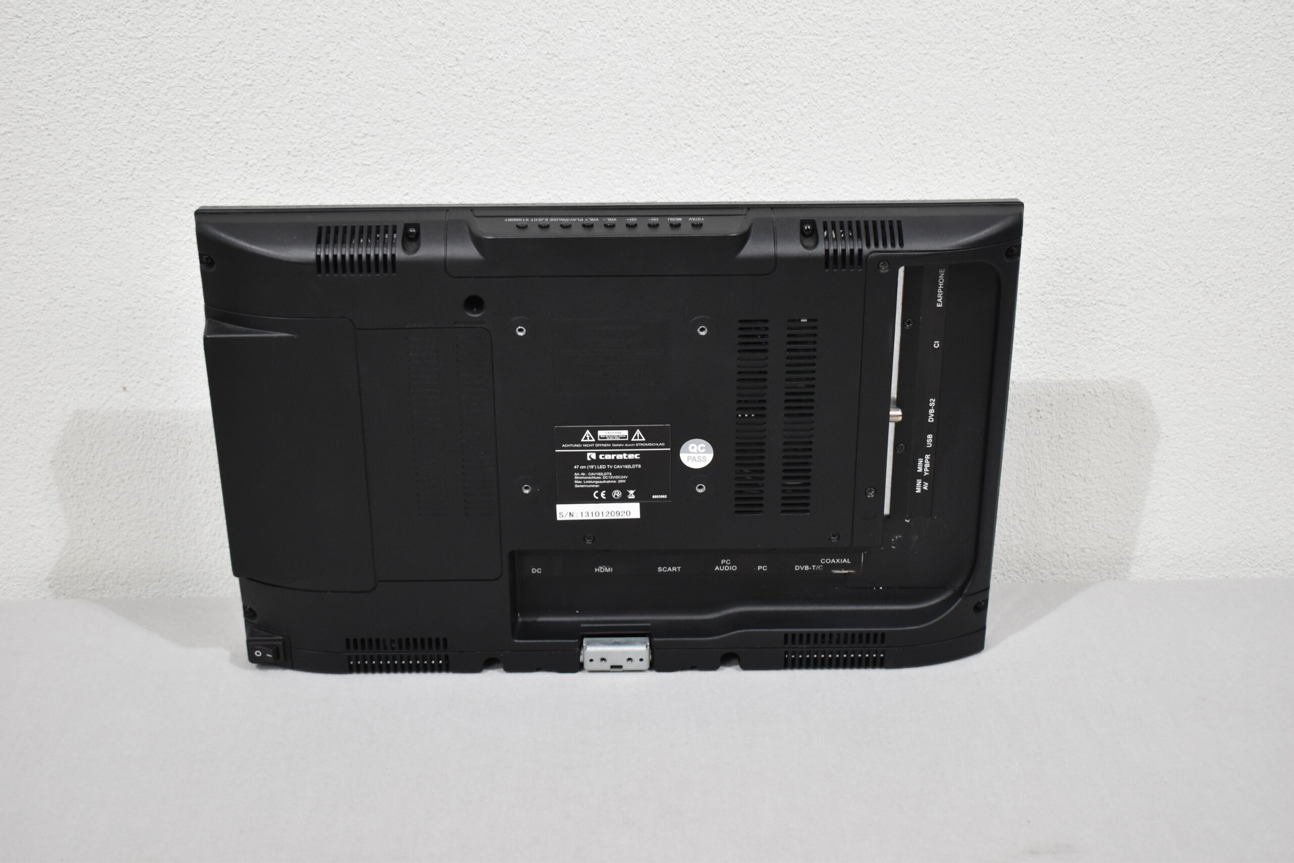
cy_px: 432
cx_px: 647
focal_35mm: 52
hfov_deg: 37.8
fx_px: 1887
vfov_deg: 25.8
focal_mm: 35
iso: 900
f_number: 4.5
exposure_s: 1/125
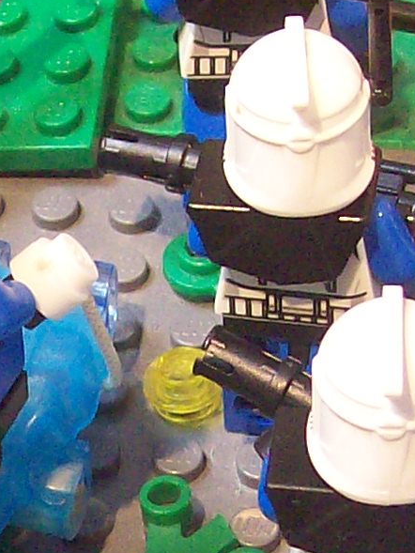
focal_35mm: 174
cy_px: 438
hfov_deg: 8.5
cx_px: -52
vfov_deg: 11.3
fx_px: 2780
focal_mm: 6
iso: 144
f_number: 2.7
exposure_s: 1/32
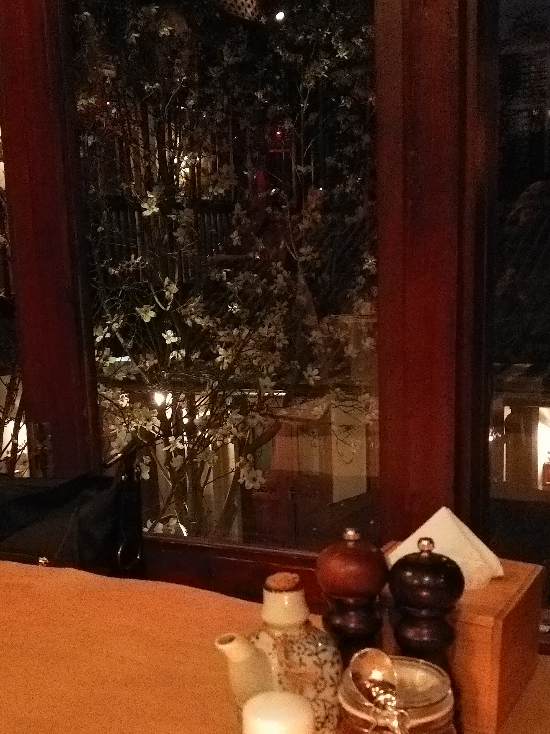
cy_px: 459
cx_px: 250
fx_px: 848
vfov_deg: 46.4
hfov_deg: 35.9
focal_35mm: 40
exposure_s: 1/10
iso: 2000
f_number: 1.7
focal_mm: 3.99
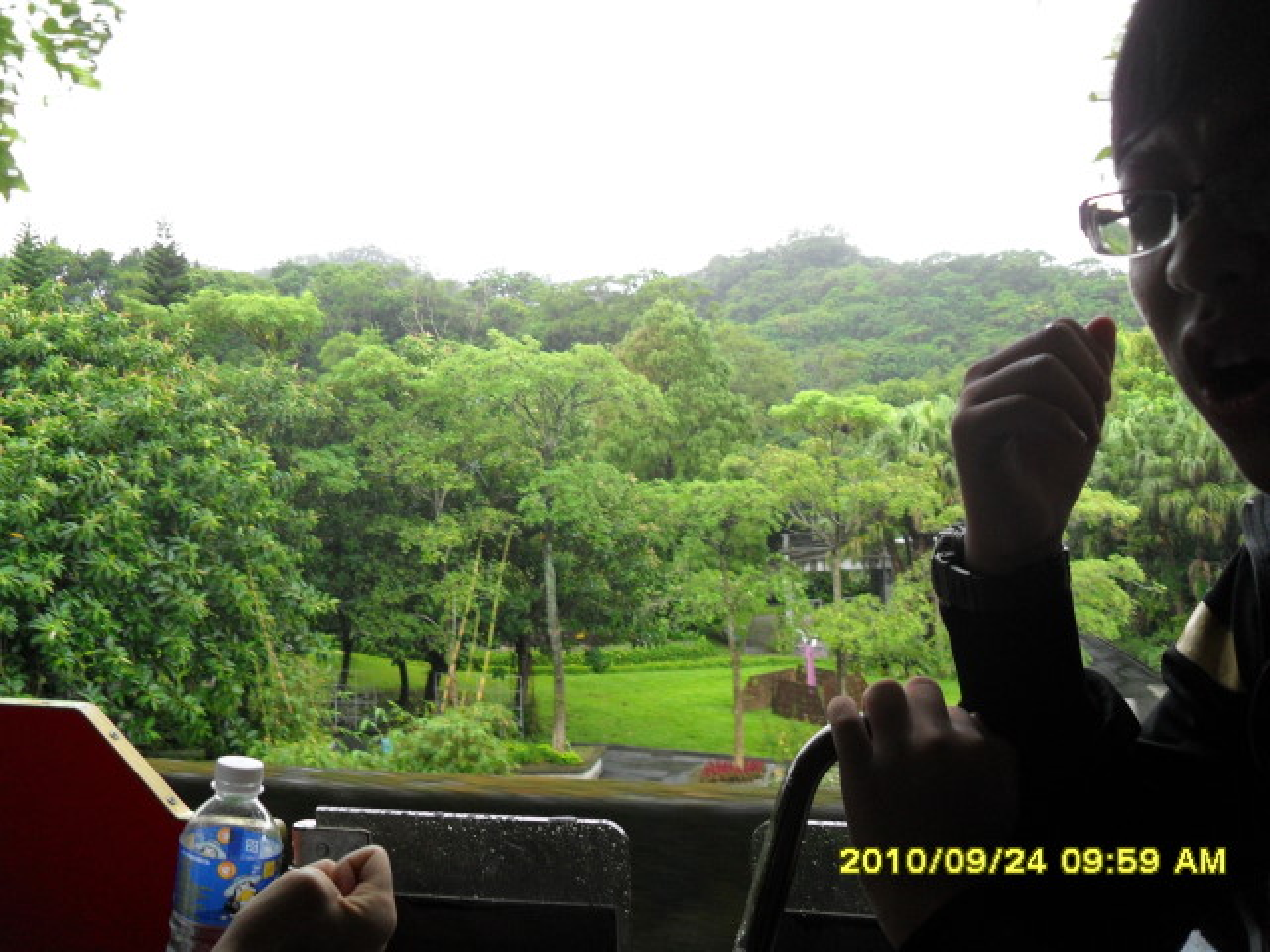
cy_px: 476
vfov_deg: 40.7
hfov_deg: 52.6
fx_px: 1284
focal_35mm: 35
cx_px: 635
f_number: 2.8
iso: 120
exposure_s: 1/90
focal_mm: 6.2
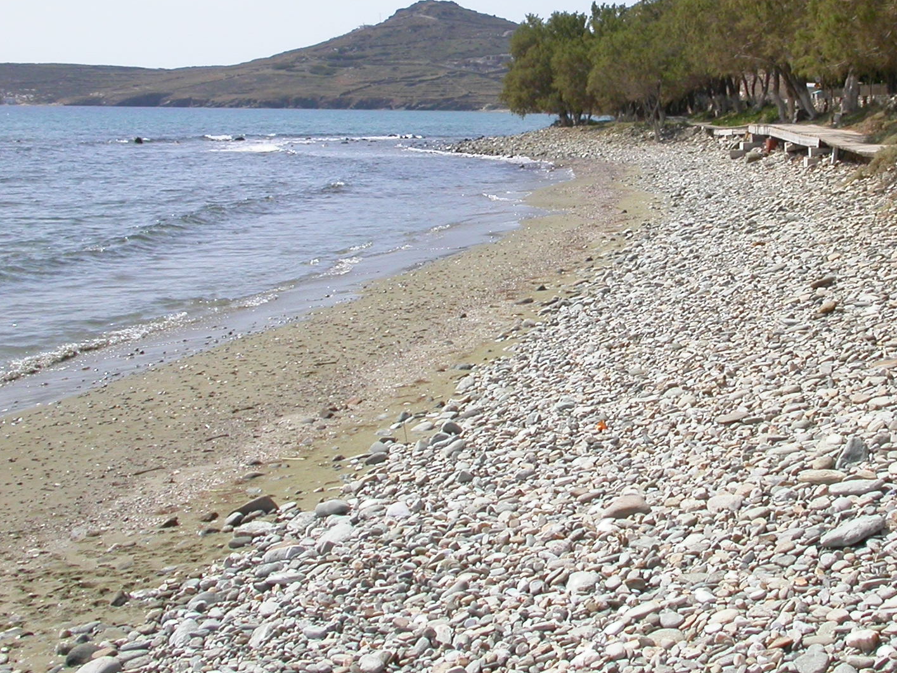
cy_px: 186
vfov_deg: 23.8
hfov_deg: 31.2
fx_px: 1581
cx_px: 664
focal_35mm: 61
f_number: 7.5
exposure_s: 1/411
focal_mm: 7.85
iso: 100
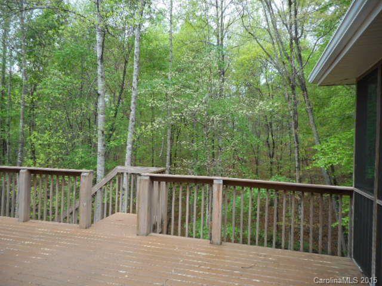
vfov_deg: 54.9
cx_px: 191
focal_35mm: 25
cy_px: 143
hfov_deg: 69.4
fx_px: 276
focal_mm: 4.5
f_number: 3.7
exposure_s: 1/60
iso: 80
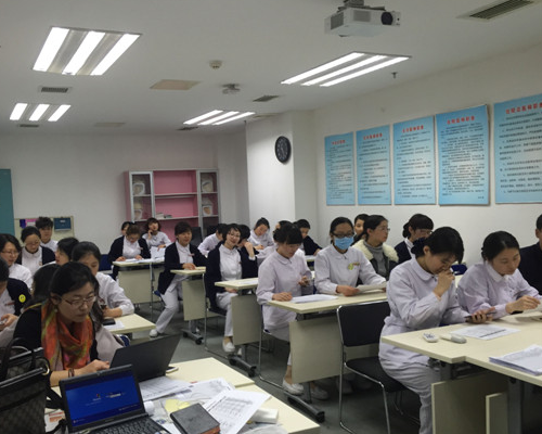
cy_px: 237
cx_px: 222
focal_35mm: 34
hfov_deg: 52.6
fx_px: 545
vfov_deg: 43.3
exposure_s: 1/30
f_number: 2.2
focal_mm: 4.15
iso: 64
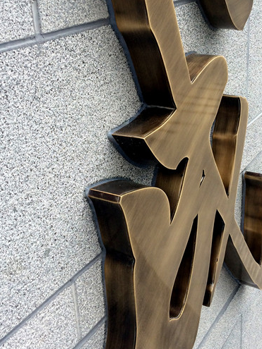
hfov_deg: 29.0
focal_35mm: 50
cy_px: 142
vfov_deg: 38.1
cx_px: 168
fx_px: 505
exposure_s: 1/622
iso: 32
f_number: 2.2
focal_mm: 4.15
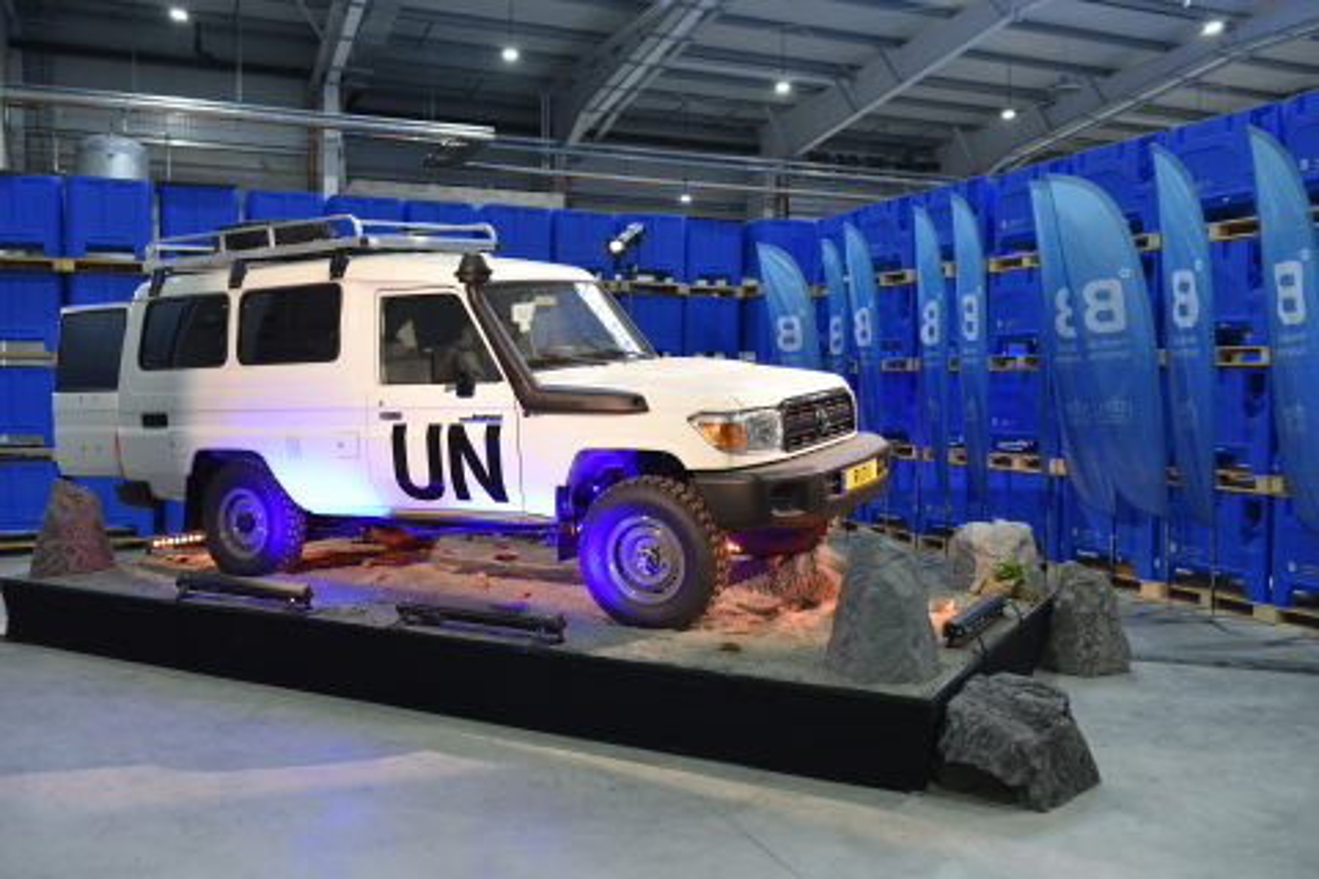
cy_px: 440
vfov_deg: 41.1
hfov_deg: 58.7
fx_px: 1172
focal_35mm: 32
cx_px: 660
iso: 450
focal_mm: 32
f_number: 4
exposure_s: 1/60
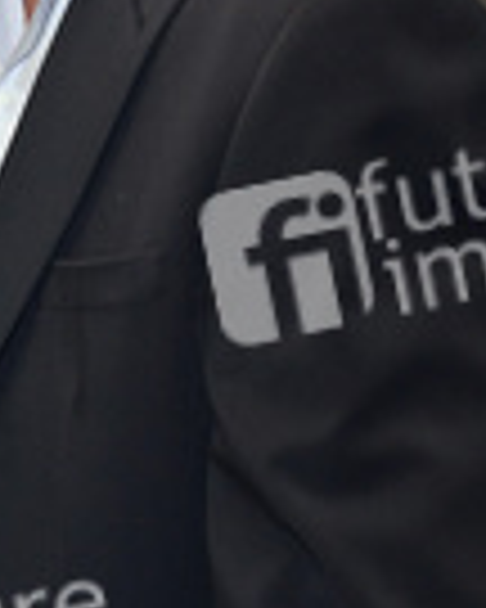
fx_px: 5016
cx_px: 25
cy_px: 14
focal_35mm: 279
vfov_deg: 6.9
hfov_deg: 5.5
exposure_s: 1/200
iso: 1600
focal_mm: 100
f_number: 5
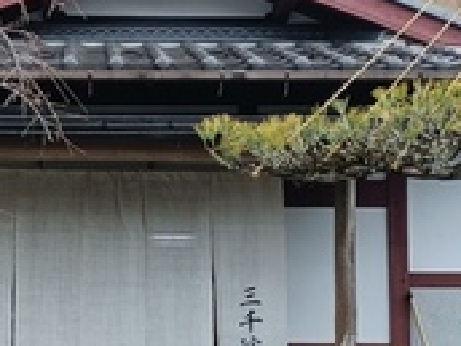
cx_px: 118
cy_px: 330
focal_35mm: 87
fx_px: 1159
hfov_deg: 22.3
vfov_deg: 16.7
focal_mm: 4.7
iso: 100
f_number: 1.7
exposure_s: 1/120
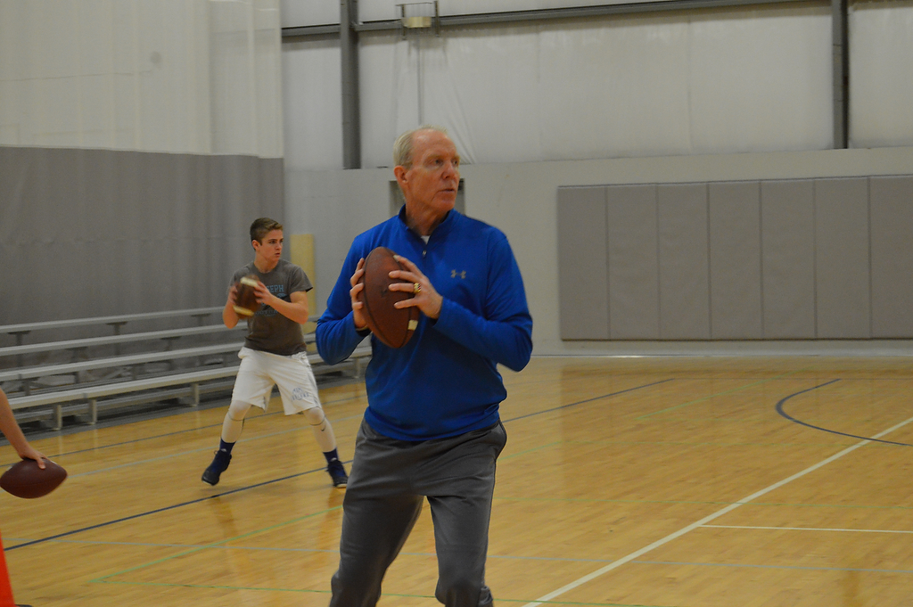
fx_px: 2091
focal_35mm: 82
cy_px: 304
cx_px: 456
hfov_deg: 24.6
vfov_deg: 16.5
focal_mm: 55
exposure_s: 1/60
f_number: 5.6
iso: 1800
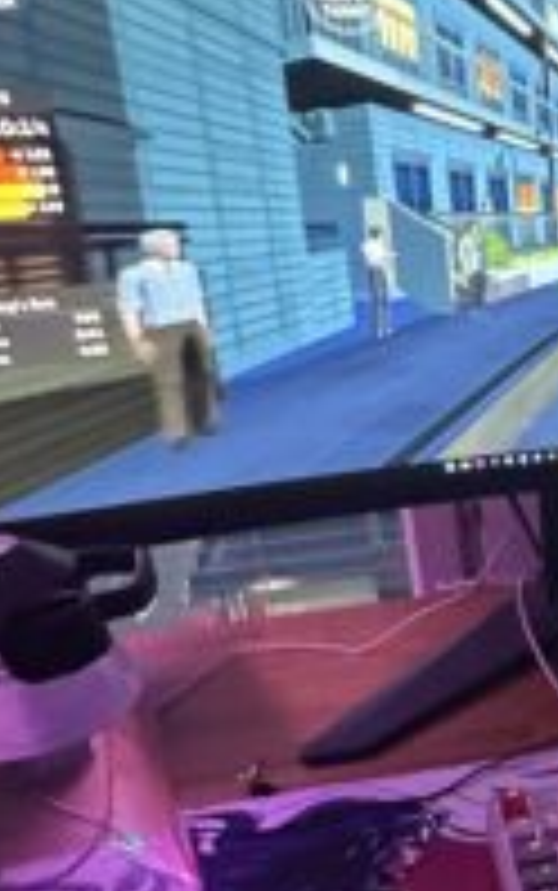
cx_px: 702
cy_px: 688
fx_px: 1166
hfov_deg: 24.0
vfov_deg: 40.4
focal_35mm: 48
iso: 1250
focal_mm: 2.22
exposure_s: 1/48
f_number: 2.2
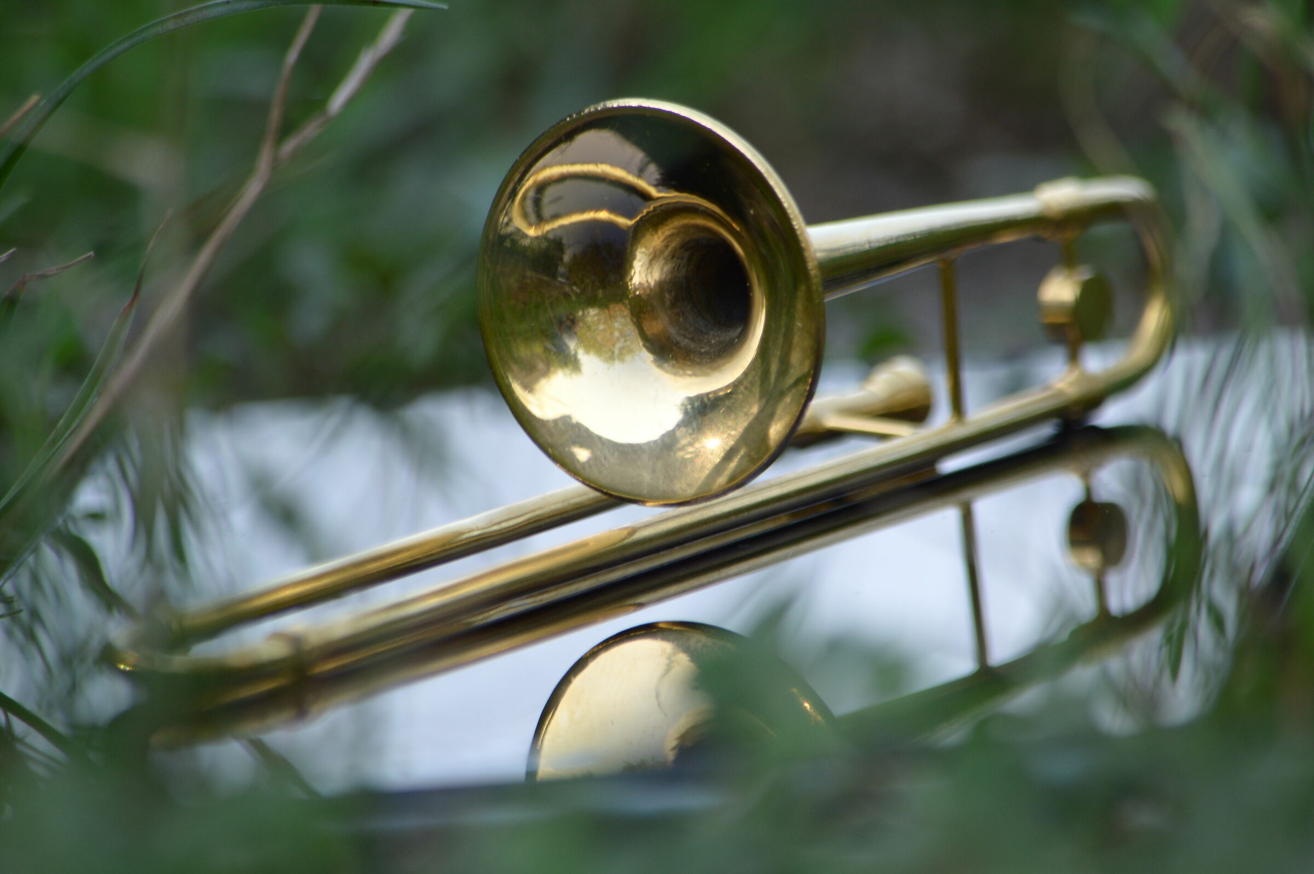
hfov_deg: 4.6
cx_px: 657
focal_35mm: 450
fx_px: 16411
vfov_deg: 3.0
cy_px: 437
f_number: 8
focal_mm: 300
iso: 180
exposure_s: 1/125
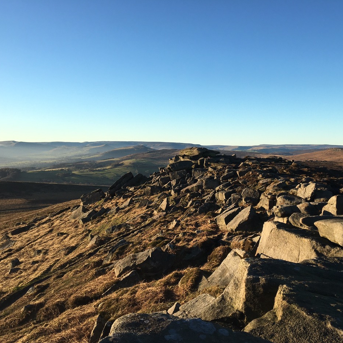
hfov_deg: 46.9
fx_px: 392
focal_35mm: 35
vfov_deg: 47.2
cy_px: 174
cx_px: 206
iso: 25
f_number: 2.2
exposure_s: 1/855
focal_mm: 4.15
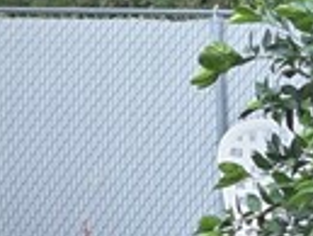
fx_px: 1656
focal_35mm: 183
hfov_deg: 8.5
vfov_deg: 8.1
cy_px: 124
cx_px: 1017
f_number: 1.7
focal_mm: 6.3
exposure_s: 1/359
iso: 32
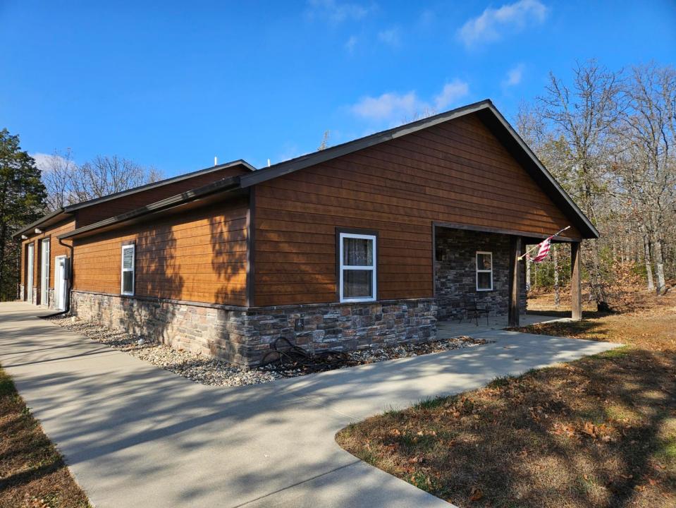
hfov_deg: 73.9
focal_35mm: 23
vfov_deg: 58.9
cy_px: 254
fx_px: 449
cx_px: 338
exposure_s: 1/1517
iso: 32
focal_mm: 5.4
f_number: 1.8
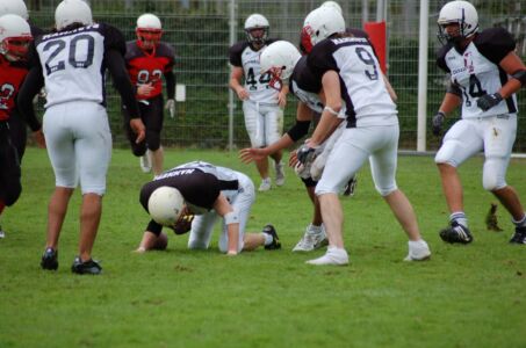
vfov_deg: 4.1
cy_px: 174
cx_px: 263
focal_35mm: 330
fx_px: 4811
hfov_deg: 6.3
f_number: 5.3
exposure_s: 1/500
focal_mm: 220
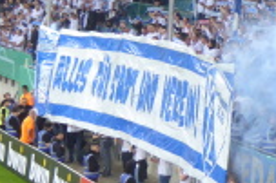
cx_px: 399
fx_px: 1532
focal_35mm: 200
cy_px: 27
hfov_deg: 10.0
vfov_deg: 6.8
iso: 320
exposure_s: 1/60
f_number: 4.4
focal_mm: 11.7
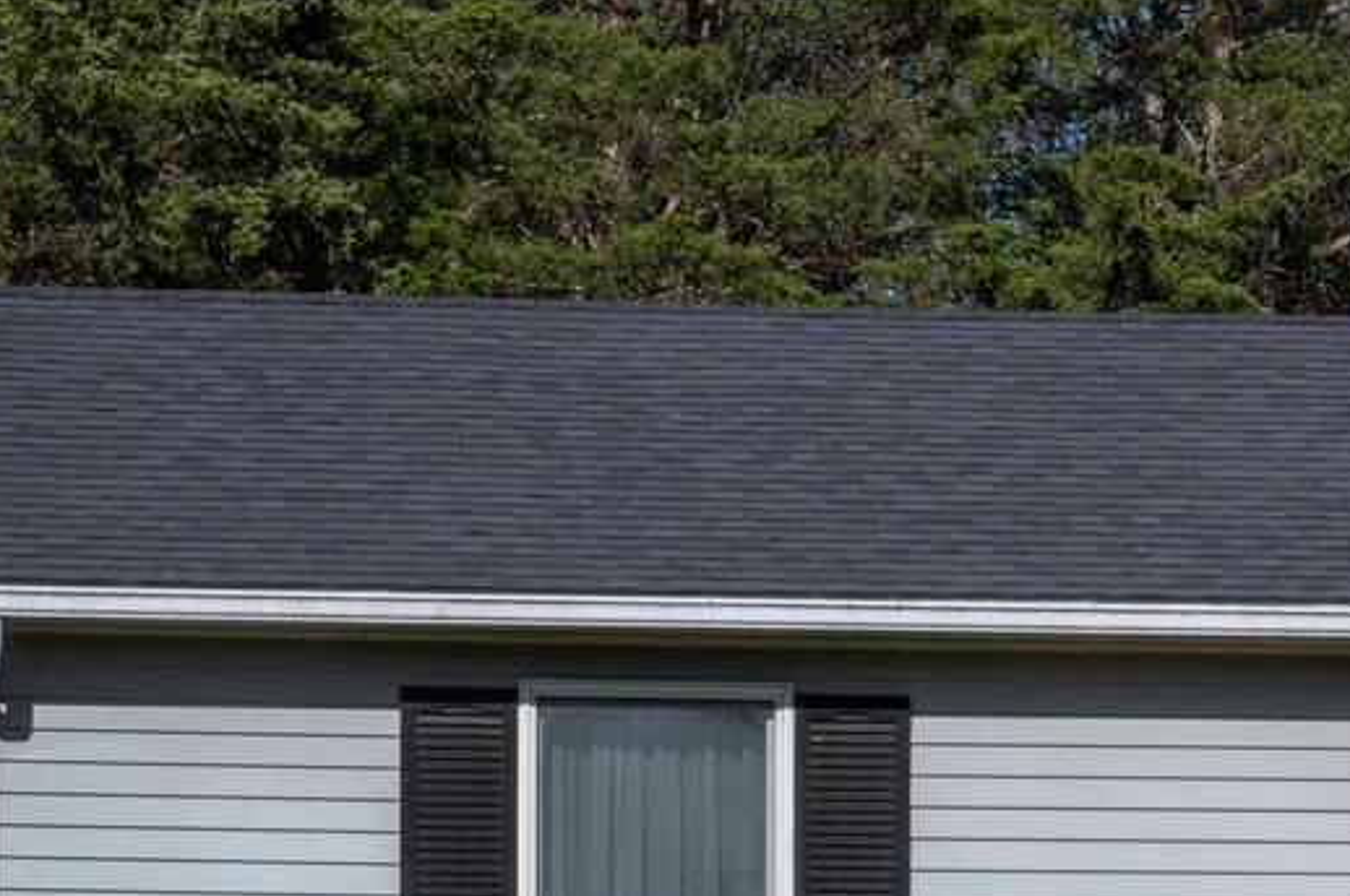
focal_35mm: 277
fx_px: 10374
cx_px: 1723
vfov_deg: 4.9
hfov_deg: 7.4
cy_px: 1081
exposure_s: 1/800
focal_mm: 70
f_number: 16
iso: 640
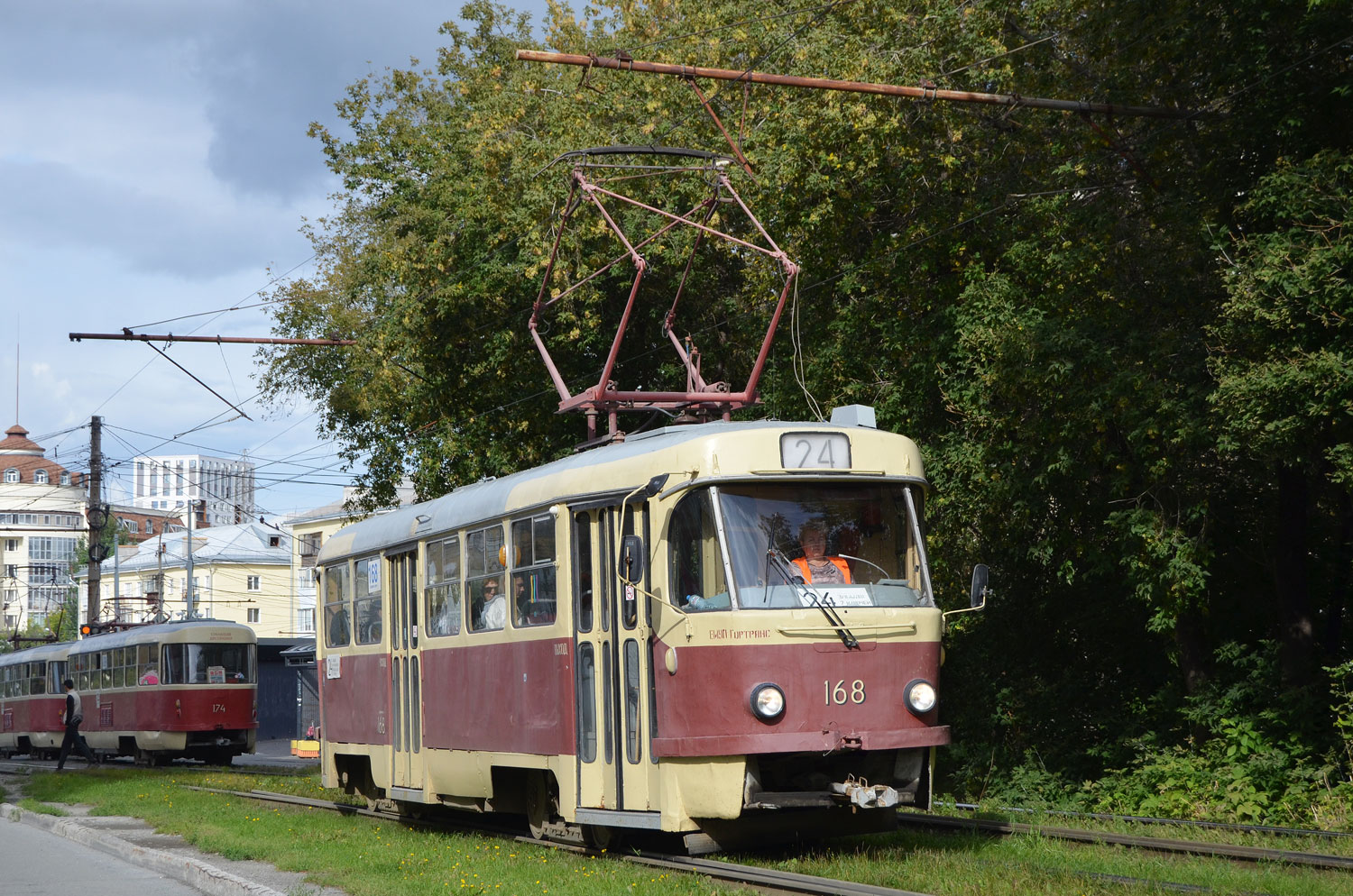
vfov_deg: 20.1
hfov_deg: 29.9
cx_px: 676
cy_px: 448
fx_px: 2532
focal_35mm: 68
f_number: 6.3
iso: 400
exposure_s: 1/1600
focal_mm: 45
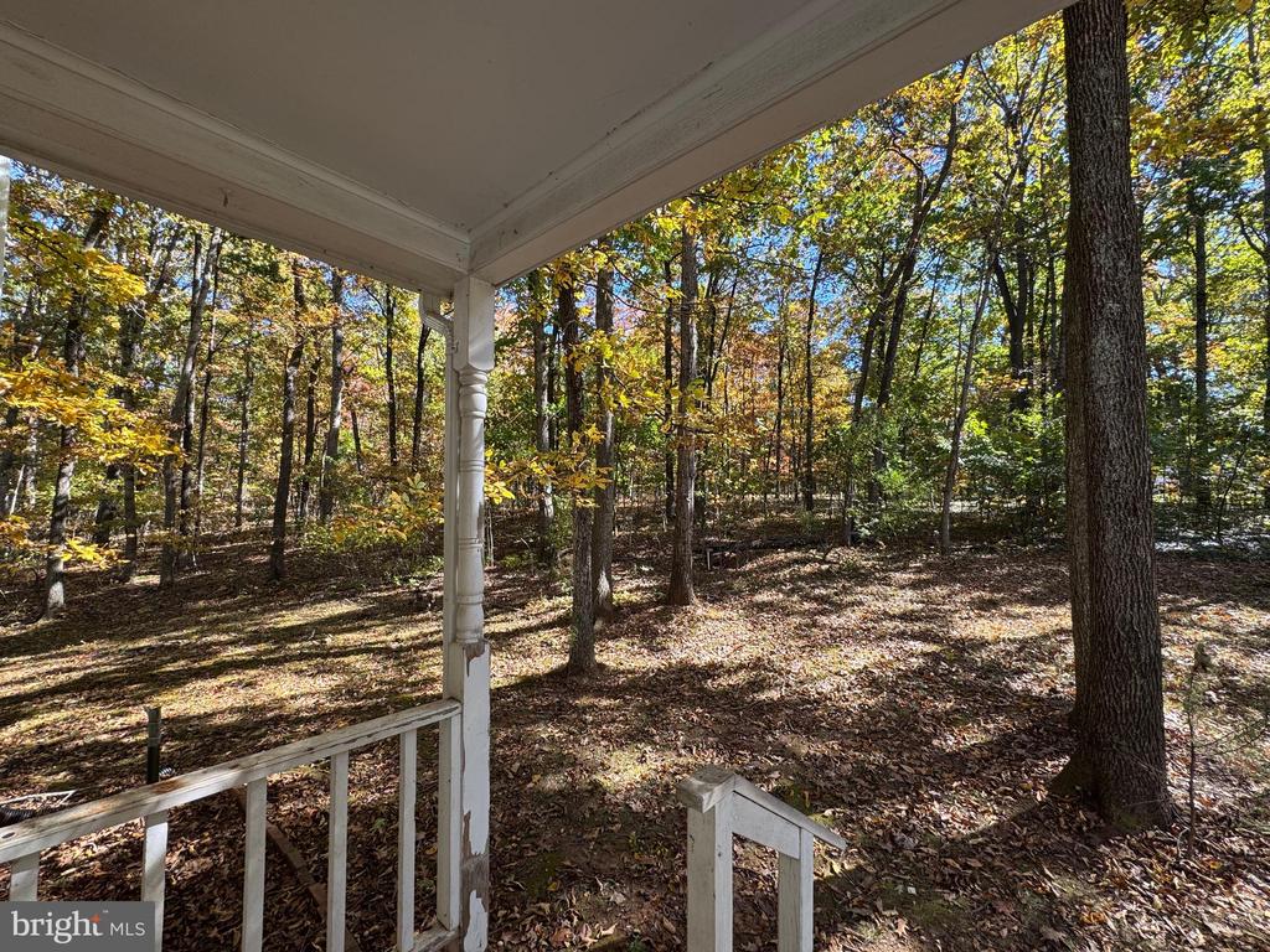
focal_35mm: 14
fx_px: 514
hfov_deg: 102.1
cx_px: 635
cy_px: 476
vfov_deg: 85.7
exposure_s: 1/158
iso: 40
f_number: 2.2
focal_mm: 2.22
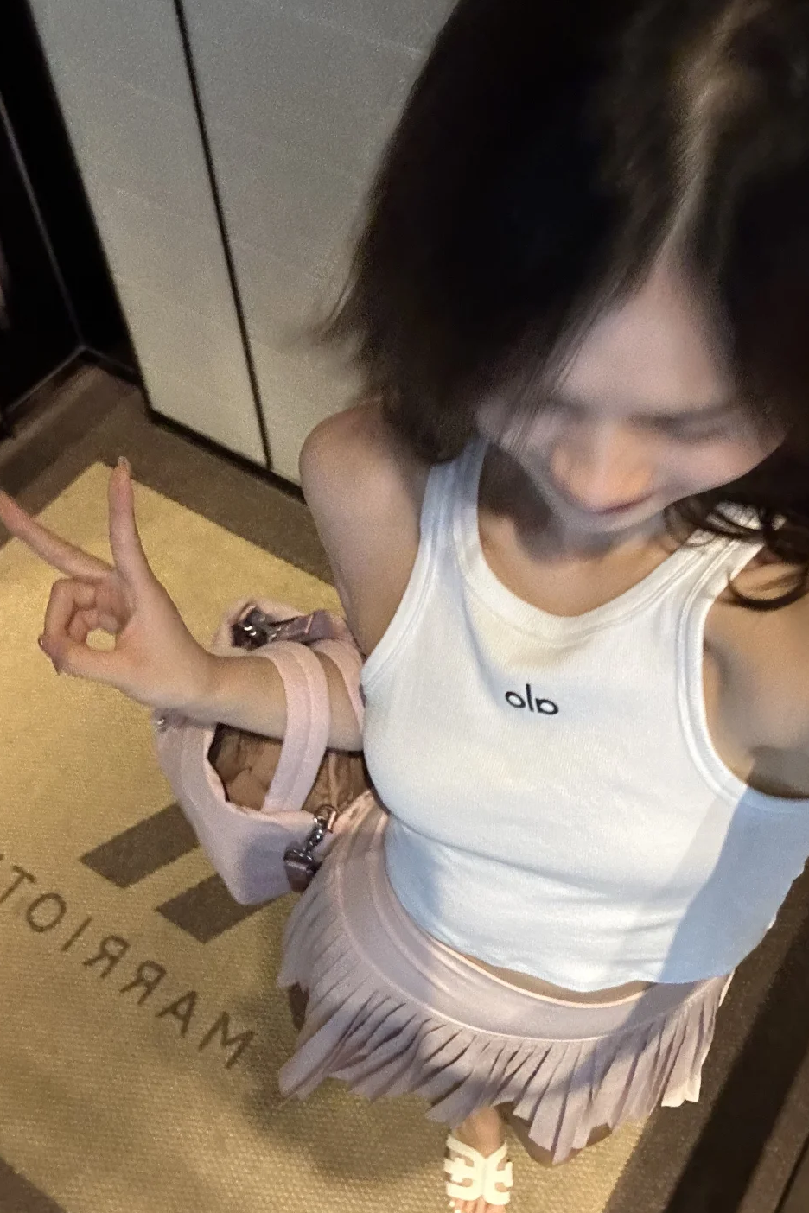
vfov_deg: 58.7
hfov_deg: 41.1
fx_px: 1079
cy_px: 607
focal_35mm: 32
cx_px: 449
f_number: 1.9
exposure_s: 1/20
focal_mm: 2.69
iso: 500
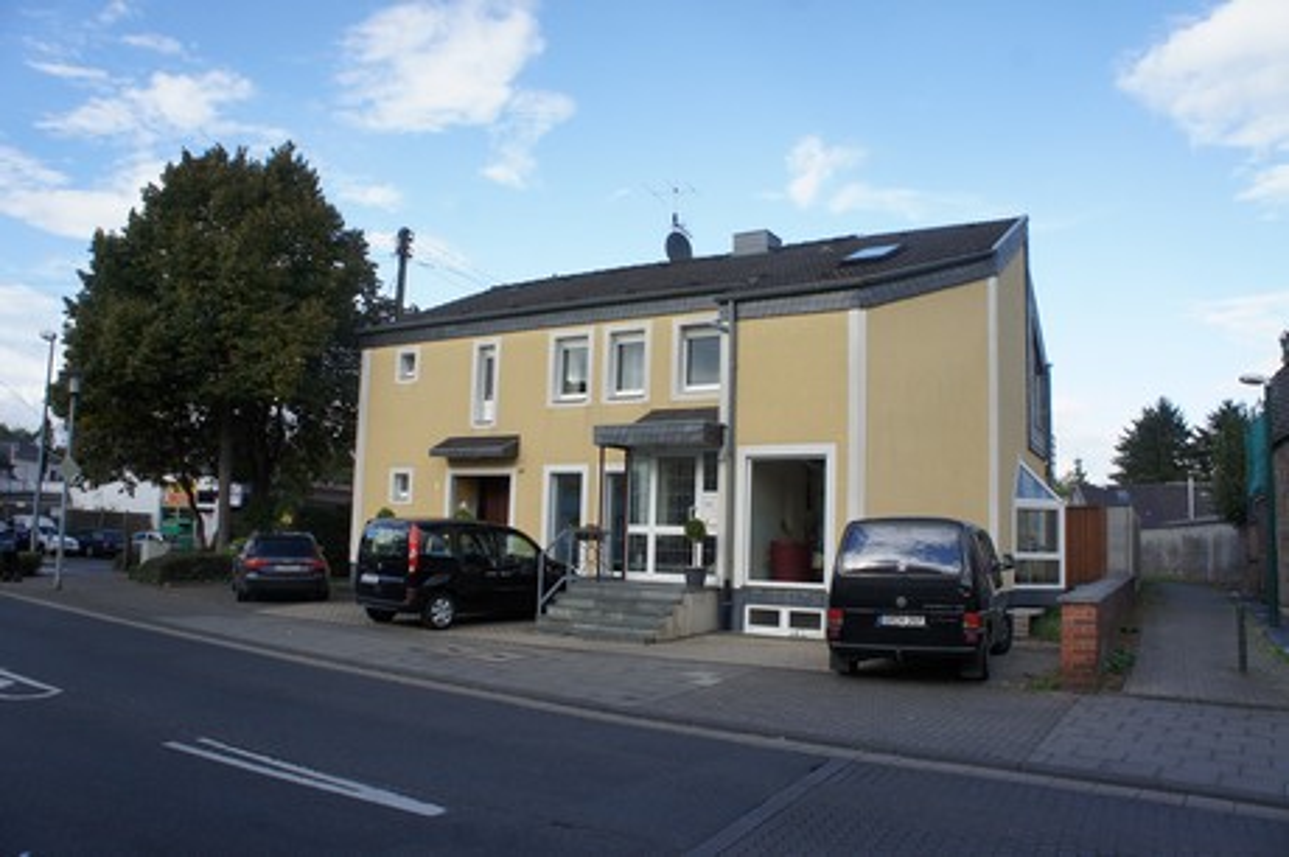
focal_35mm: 27
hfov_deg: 67.4
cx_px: 644
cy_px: 428
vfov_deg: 47.9
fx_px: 966
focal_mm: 18
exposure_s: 1/250
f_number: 7.1
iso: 250
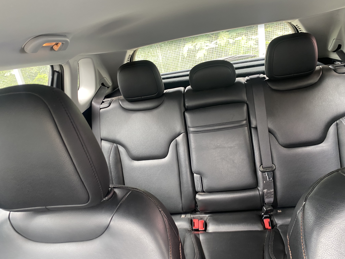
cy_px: 130
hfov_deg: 67.3
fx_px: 259
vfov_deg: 53.1
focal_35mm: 26
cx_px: 172
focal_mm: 4.25
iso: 125
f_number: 1.8
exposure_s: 1/60
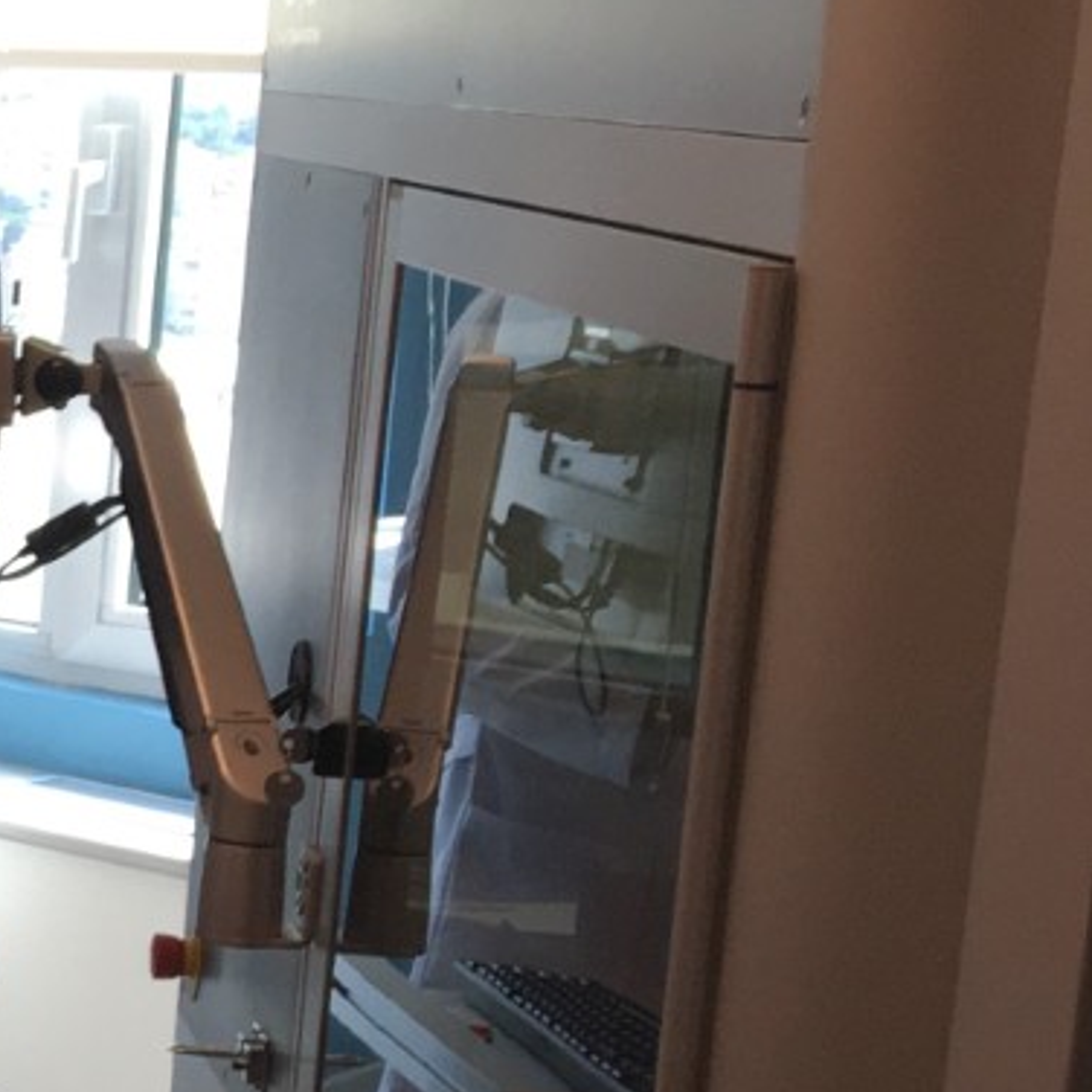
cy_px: 950
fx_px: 3498
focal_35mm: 98
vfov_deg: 17.5
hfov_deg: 15.0
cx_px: -992
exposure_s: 1/100
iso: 40
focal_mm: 4.15
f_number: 2.2
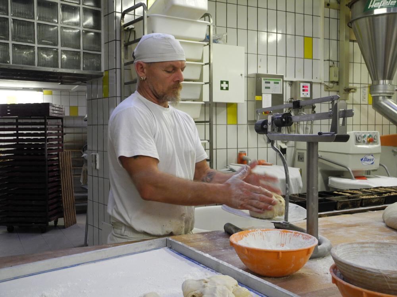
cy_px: 148
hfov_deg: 49.0
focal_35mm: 38
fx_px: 436
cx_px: 198
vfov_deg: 37.7
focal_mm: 8.1
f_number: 3.2
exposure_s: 1/69.1
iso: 400
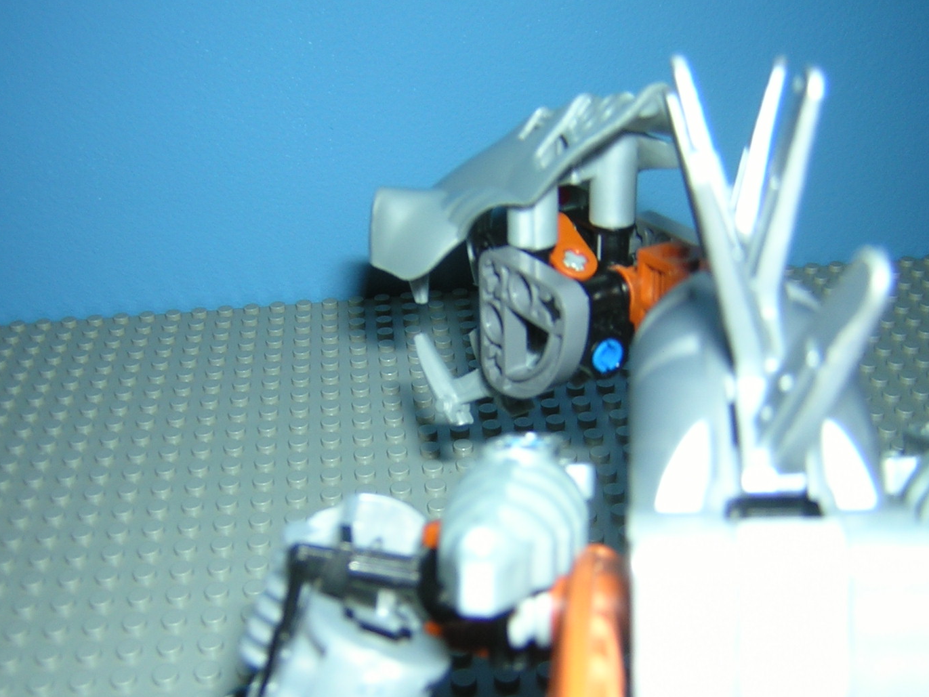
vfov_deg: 34.3
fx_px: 1127
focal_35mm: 42
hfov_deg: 44.8
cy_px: 383
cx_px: 447
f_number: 2.6
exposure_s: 1/60.1
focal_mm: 4.7
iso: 100
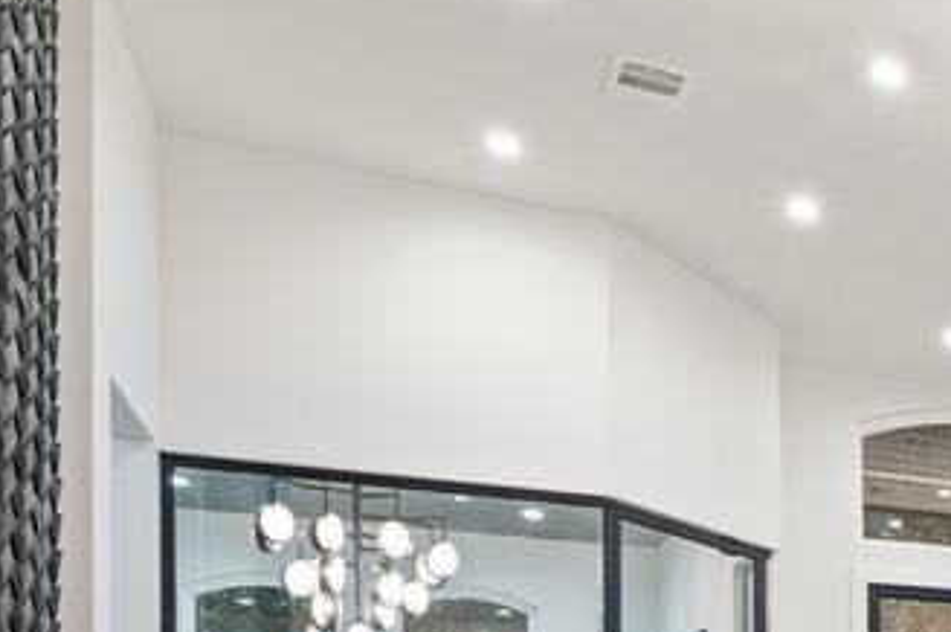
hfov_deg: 30.8
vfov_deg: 24.9
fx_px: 1319
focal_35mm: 50
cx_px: 1244
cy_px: 713
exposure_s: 2
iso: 400
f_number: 8
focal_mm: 16
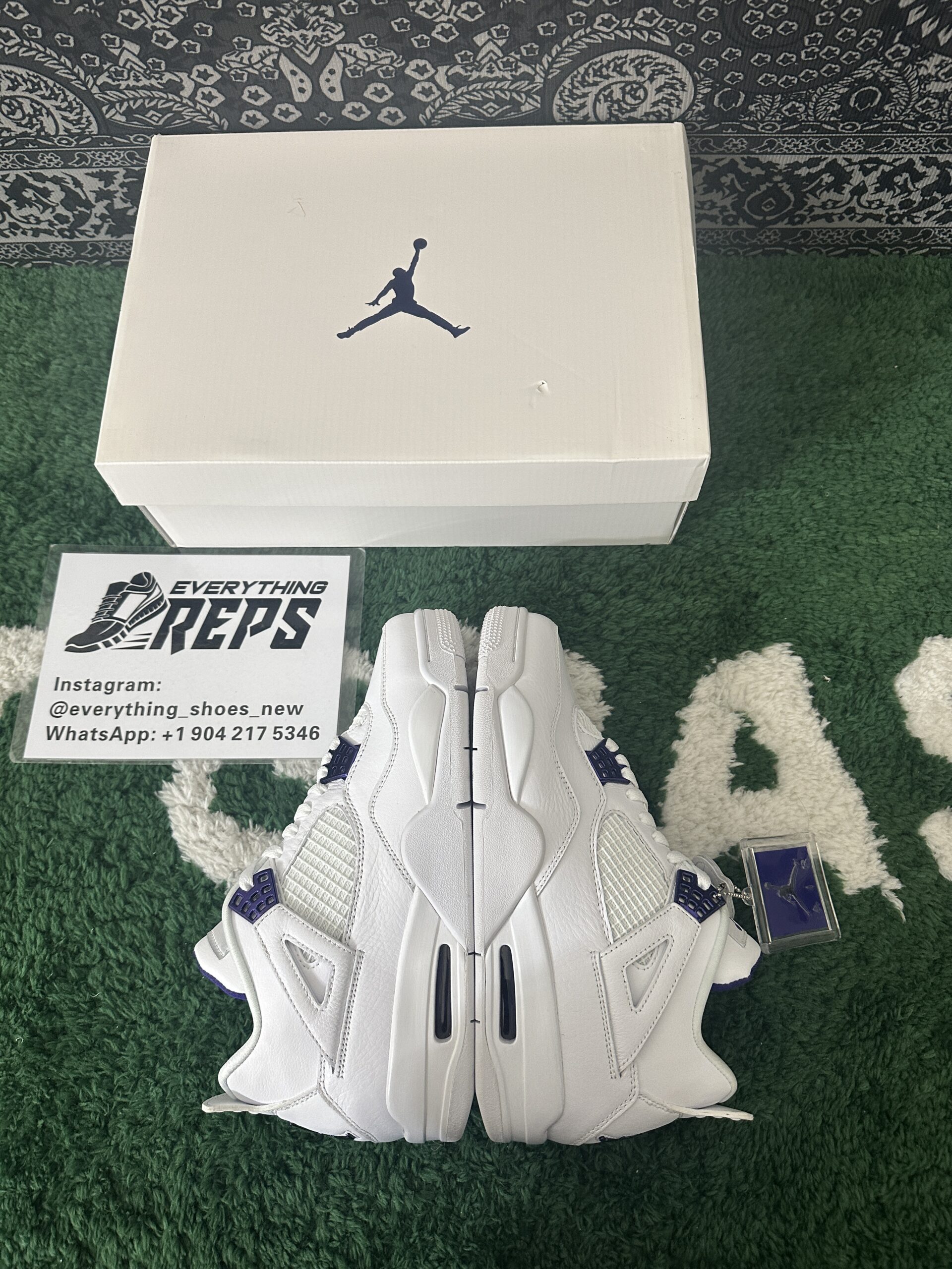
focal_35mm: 24
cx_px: 476
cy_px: 634
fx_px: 880
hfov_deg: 56.8
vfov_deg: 71.6
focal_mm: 6.86
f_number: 1.78
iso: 250
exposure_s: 1/50
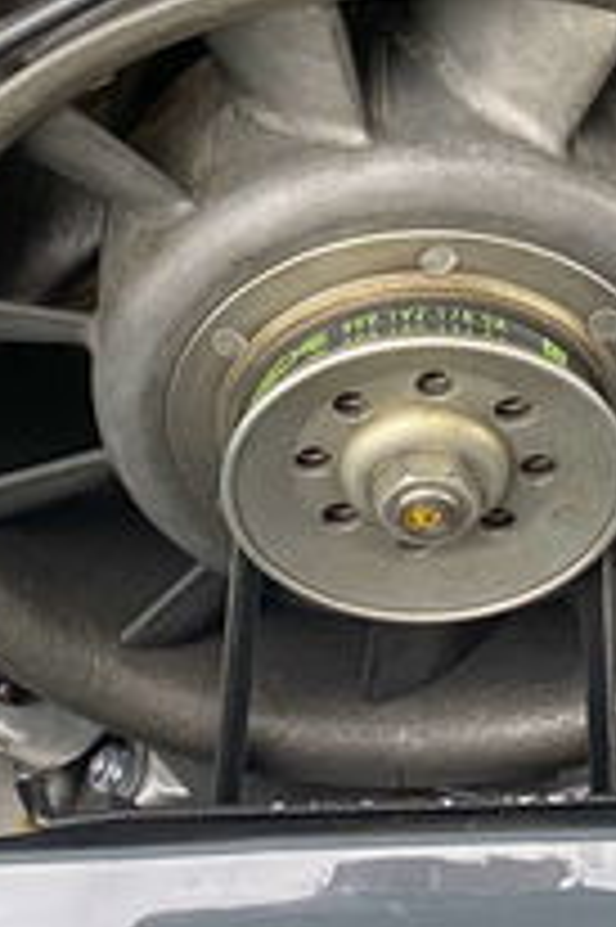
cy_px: -76
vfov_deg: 19.4
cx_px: 301
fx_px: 2596
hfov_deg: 13.5
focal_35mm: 101
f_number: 1.8
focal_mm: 4.25
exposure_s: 1/92
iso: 125
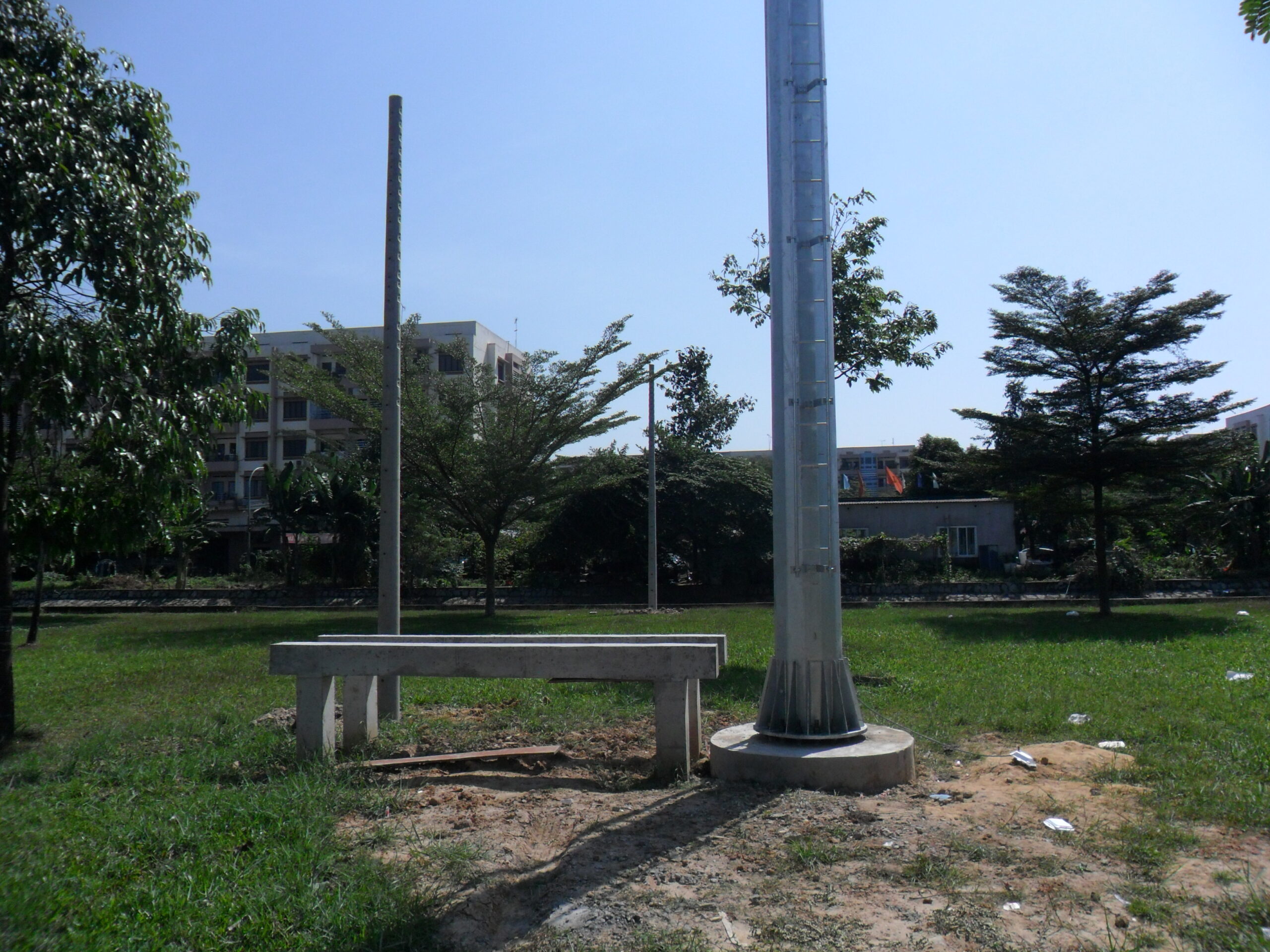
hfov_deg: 65.3
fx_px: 991
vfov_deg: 51.4
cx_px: 635
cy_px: 476
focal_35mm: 27
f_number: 8.9
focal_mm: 4.9
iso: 80
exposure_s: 1/500
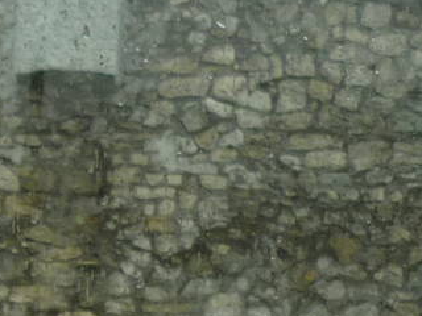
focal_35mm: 165
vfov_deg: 8.4
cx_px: -410
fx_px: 2011
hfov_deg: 10.9
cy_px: 712
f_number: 2.8
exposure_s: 1/250
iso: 100
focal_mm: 5.5
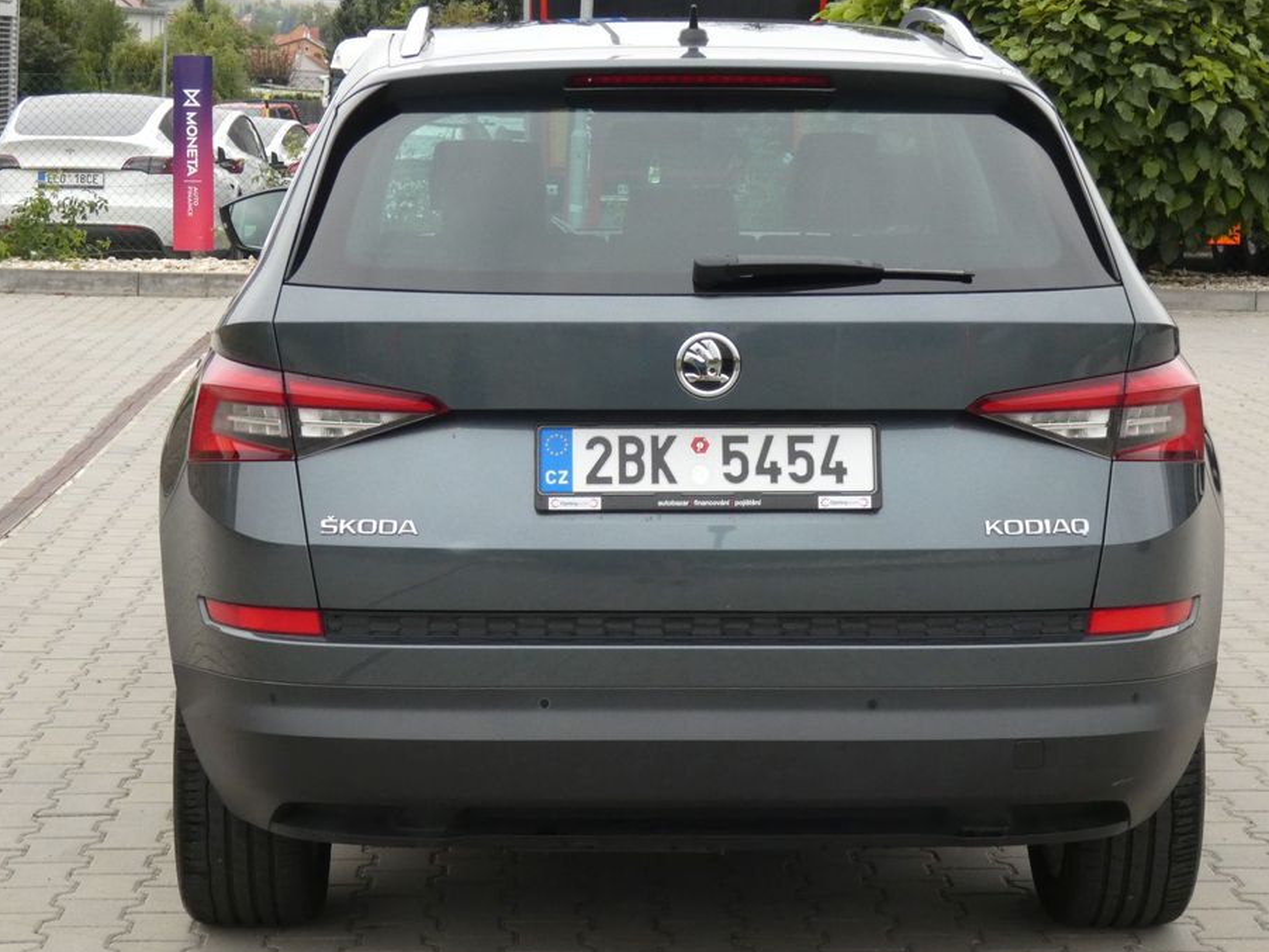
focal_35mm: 84
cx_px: 650
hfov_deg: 23.3
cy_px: 472
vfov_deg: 17.6
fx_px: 3080
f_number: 5.6
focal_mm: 13.3
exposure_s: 1/80
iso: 400
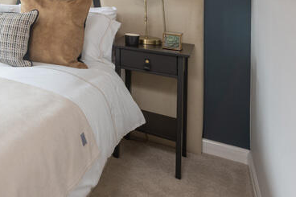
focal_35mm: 39
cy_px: -23
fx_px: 321
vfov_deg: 30.4
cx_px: -43
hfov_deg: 38.9
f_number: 11
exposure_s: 1/8
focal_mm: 14
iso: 100
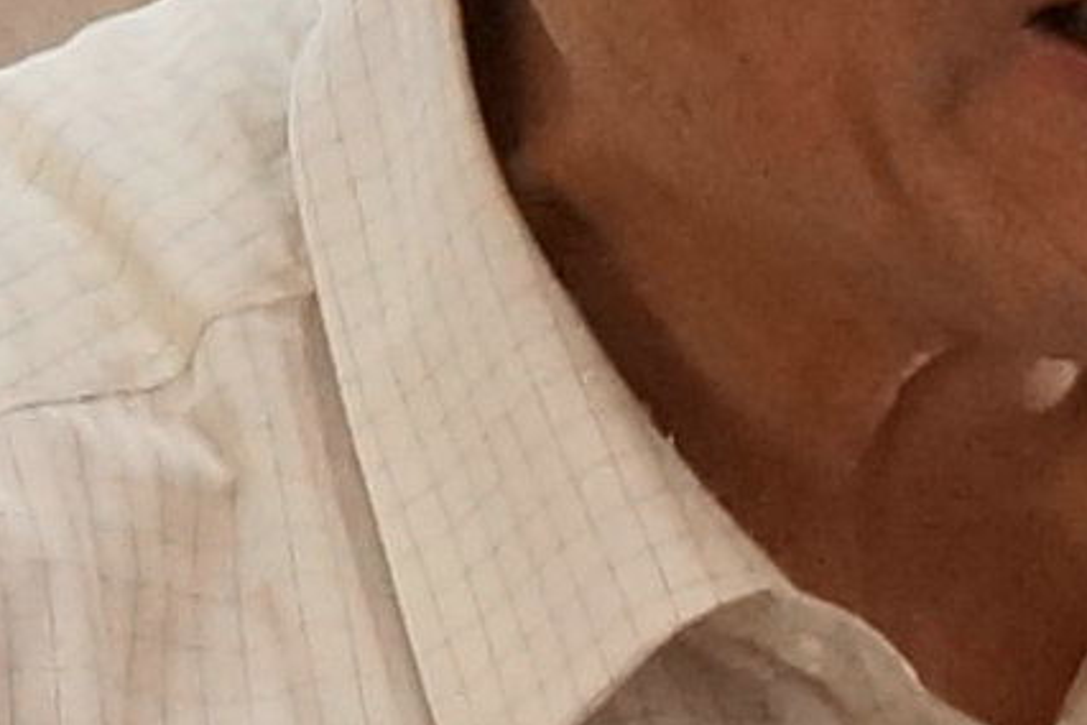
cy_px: 6
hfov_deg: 3.3
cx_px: 1135
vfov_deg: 2.2
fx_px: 18621
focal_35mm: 617
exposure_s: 1/100
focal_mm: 55
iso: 1600
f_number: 5.6
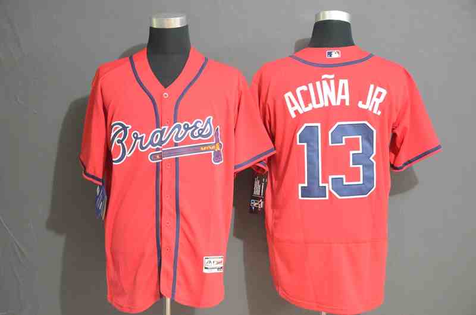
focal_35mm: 68
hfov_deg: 29.9
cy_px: 158
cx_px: 238
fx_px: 891
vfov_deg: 20.1
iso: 4000
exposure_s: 1/10
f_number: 5
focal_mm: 45
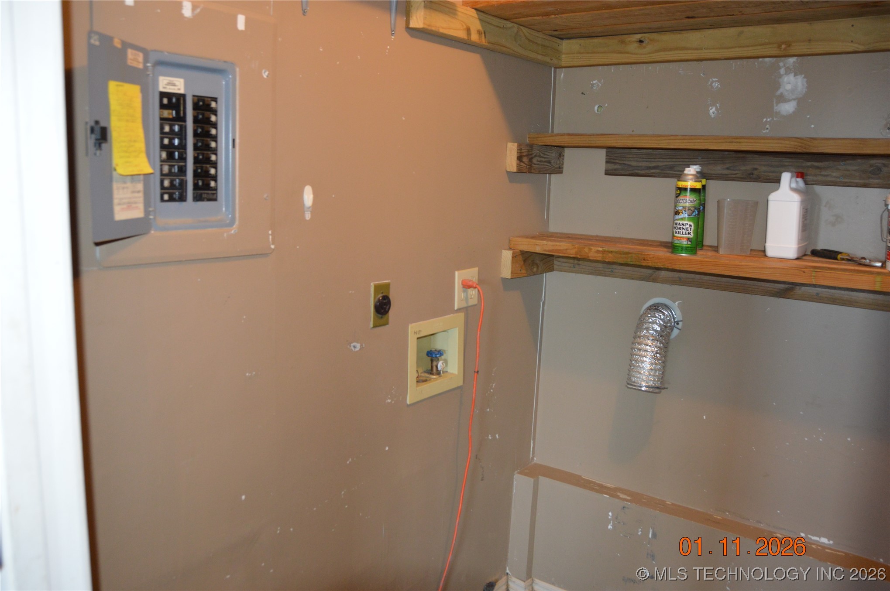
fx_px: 667
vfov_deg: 47.8
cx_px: 445
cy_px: 296
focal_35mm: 27
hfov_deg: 67.4
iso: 900
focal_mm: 18
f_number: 3.5
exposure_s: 1/60
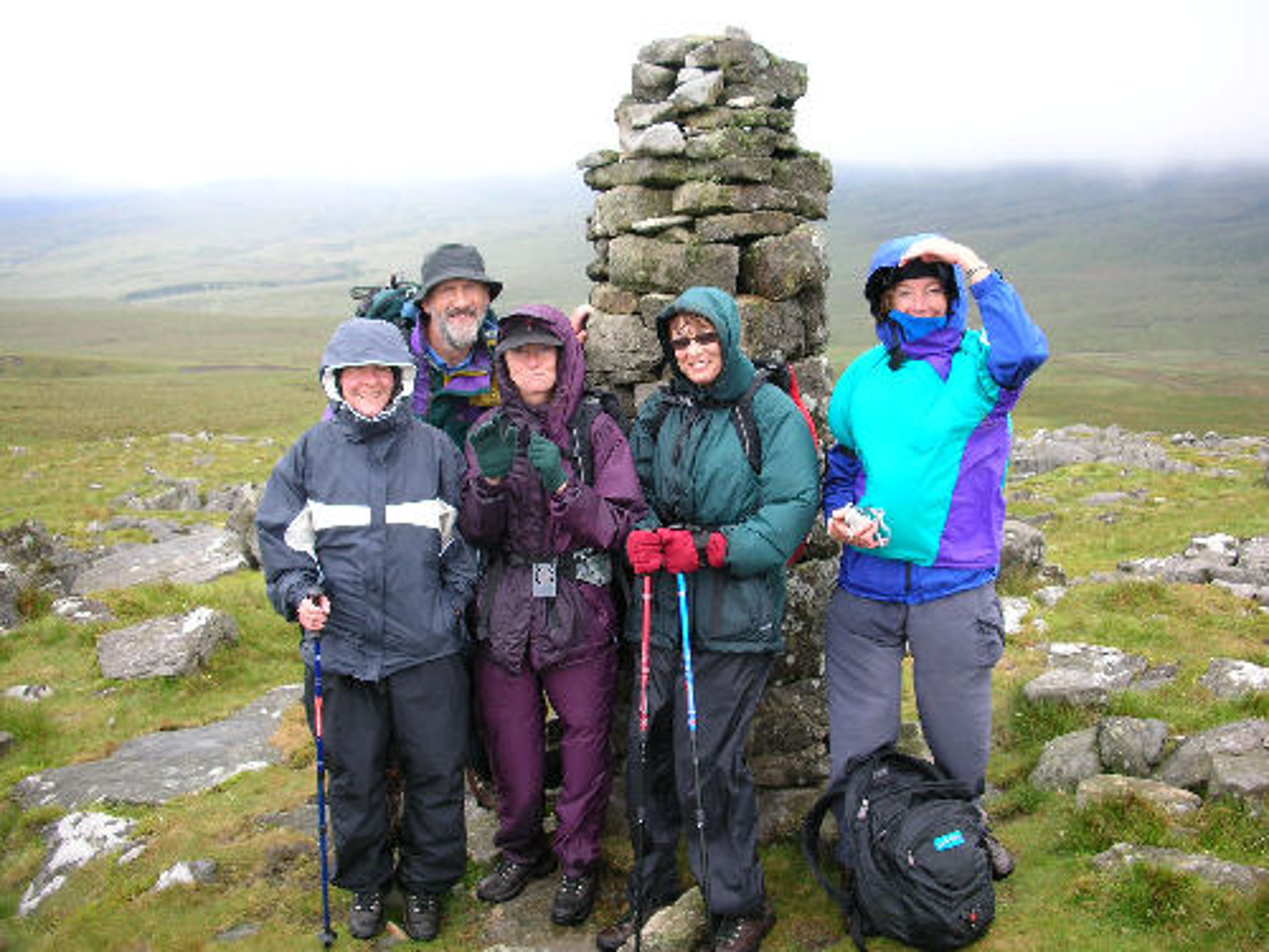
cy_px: 476
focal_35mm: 35
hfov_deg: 52.6
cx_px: 634
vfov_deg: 40.7
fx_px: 1283
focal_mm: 5.8
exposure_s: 1/110
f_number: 3
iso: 50
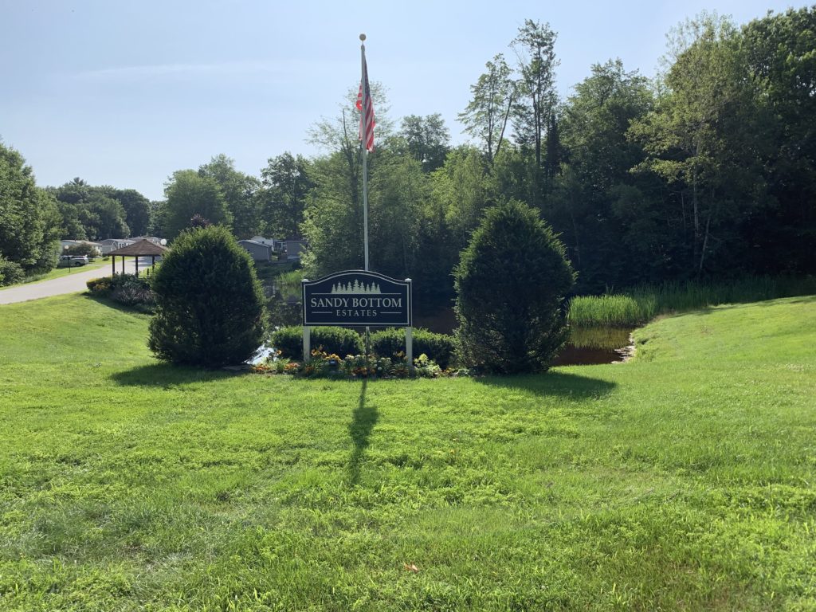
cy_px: 306
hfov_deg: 67.3
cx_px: 408
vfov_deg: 53.1
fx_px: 613
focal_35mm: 26
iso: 25
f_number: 1.8
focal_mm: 4.25
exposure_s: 1/2160
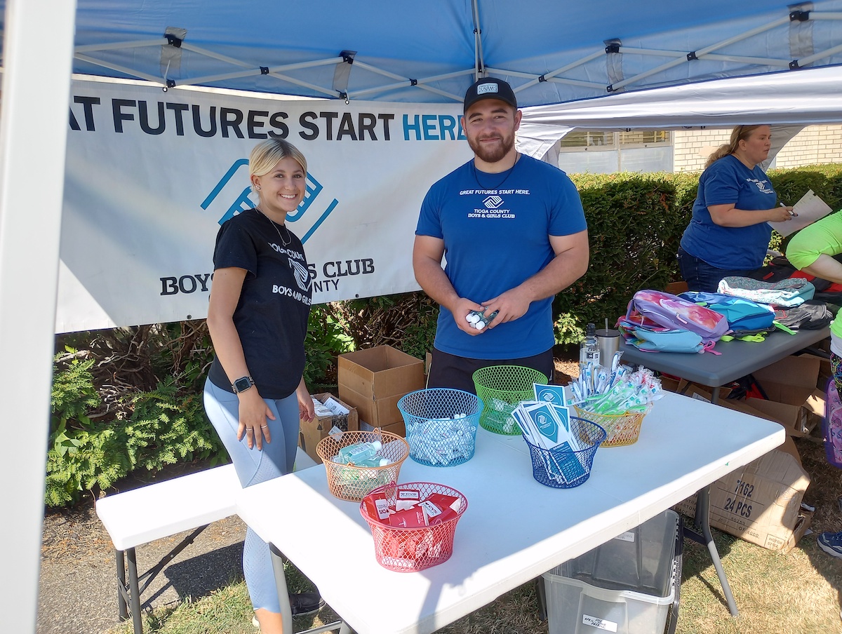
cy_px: 317
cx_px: 421
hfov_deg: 63.4
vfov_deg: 49.9
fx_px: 682
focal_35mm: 28
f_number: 1.8
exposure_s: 1/170
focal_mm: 4.27
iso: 111
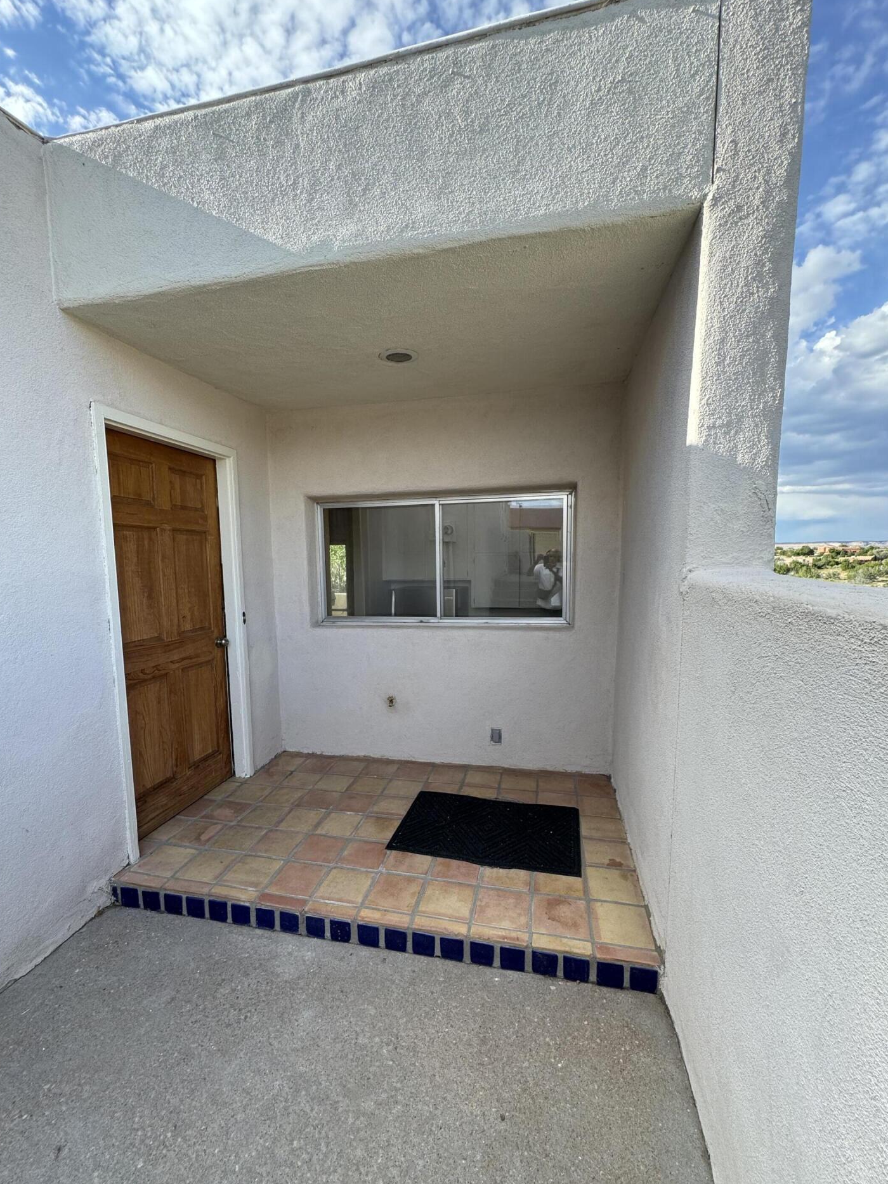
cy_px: 617
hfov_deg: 81.7
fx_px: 513
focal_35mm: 15
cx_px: 426
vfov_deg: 98.1
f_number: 2.2
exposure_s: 1/236
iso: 40
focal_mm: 2.22
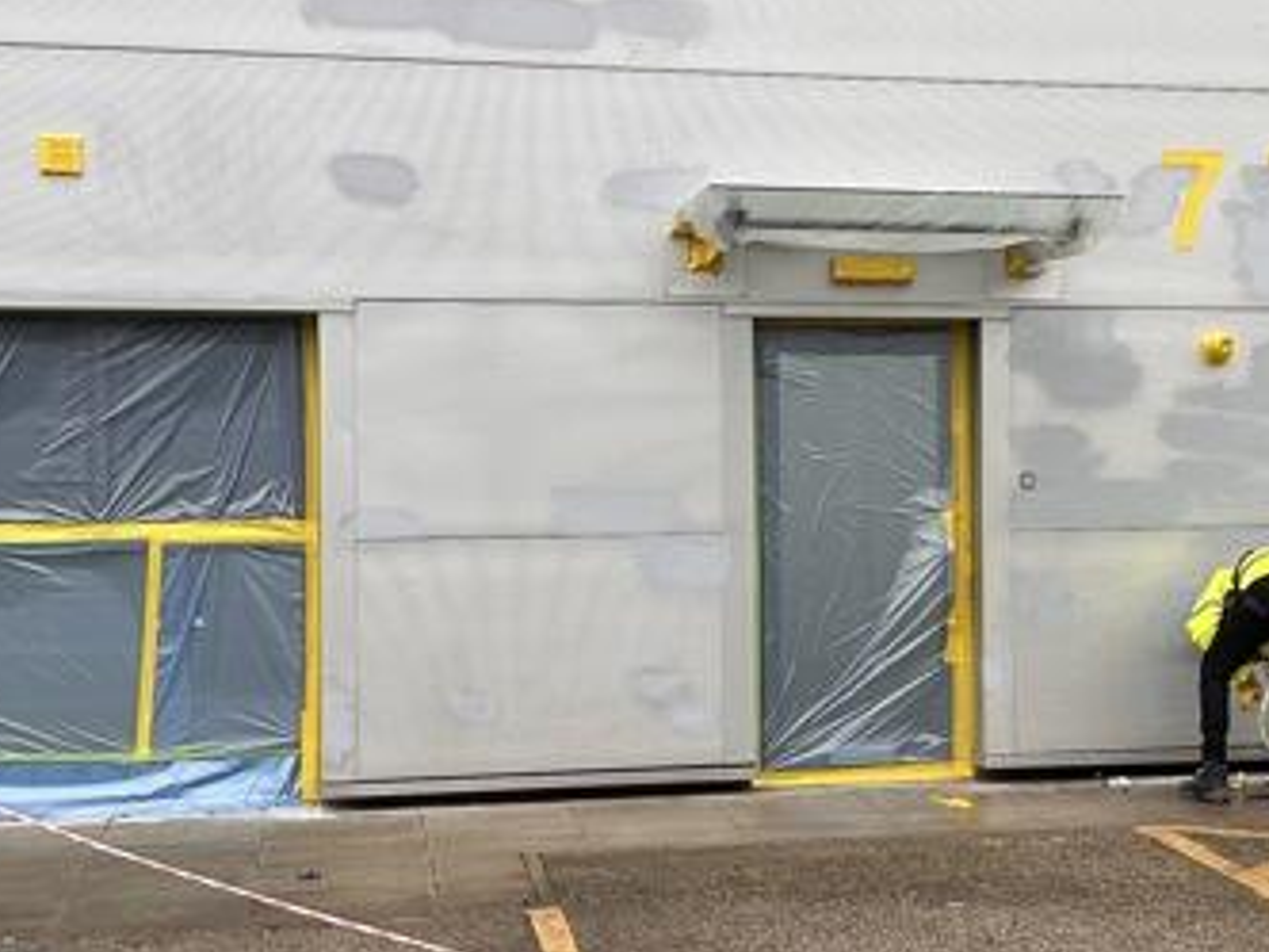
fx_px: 2713
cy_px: 440
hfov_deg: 25.6
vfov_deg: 19.9
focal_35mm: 74
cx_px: 1101
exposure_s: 1/155
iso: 64
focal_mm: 6.86
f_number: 1.78
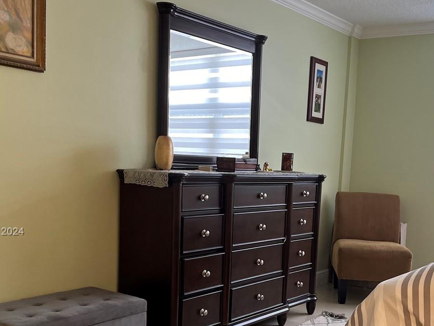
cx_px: 254
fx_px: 577
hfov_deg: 41.1
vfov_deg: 31.1
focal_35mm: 46
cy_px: 232
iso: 160
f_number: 1.6
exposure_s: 1/60
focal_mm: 5.1
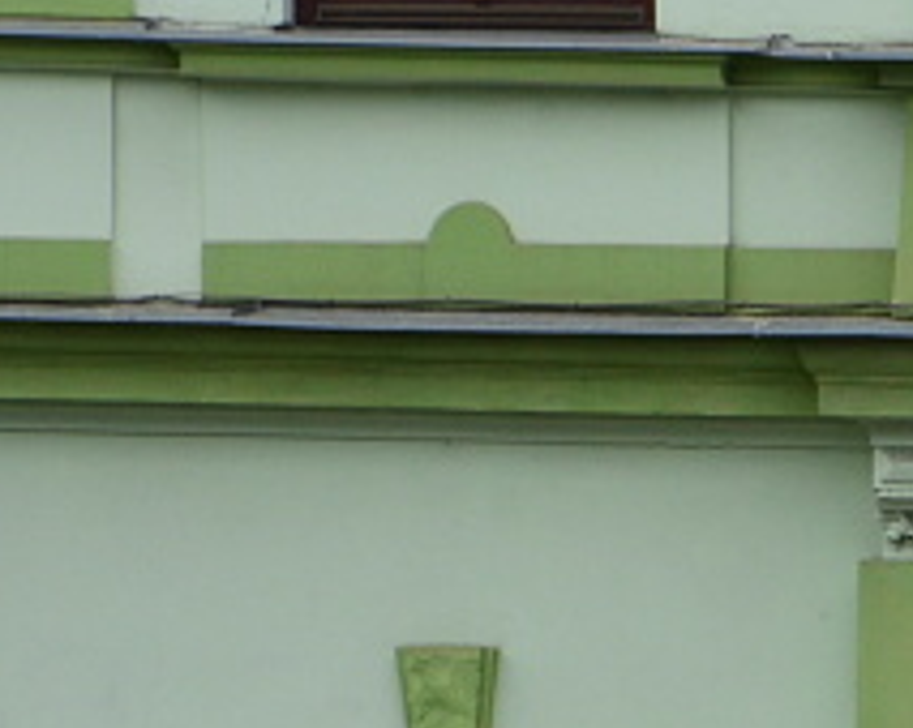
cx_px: 2225
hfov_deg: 2.3
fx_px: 22506
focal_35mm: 834
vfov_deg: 1.9
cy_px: 1430
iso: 400
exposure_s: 1/400
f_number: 9
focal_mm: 105
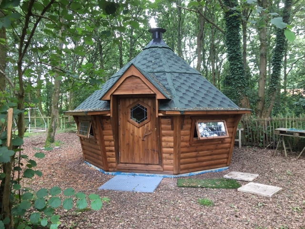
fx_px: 256
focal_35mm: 29
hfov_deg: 61.7
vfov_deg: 48.2
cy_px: 114
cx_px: 152
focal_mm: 4.15
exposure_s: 1/33
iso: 25
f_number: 2.2
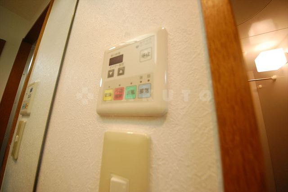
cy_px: 96
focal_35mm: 12
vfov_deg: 89.9
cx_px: 144
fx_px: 96
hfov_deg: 112.6
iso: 800
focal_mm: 8
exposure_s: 1/80
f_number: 4.5
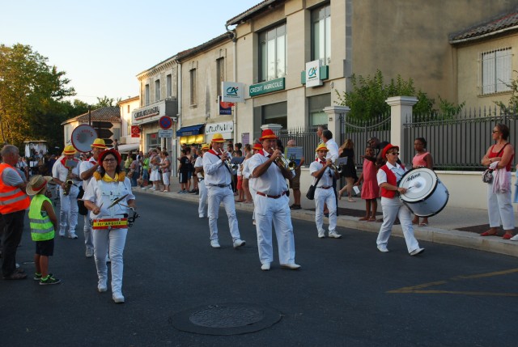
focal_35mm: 39
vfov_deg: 34.3
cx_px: 259
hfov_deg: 49.5
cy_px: 174
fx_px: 562
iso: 200
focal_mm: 26
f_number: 5.6
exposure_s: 1/125
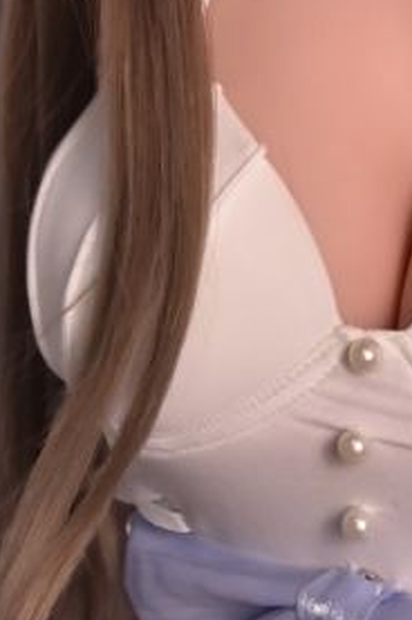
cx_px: 338
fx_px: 2857
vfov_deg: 12.0
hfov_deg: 8.2
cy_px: -226
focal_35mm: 166
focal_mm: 34
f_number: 5
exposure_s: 1/320
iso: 1000
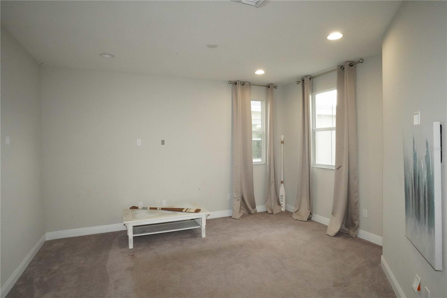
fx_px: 248
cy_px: 149
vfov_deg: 61.9
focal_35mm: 20
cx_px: 224
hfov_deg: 84.0
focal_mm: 20
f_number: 22
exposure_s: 1/60
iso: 12800
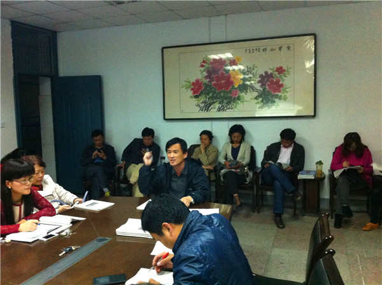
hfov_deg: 52.7
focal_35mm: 35
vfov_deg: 40.6
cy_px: 142
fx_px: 386
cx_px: 191
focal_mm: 3.85
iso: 640
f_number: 2.8
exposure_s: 1/15
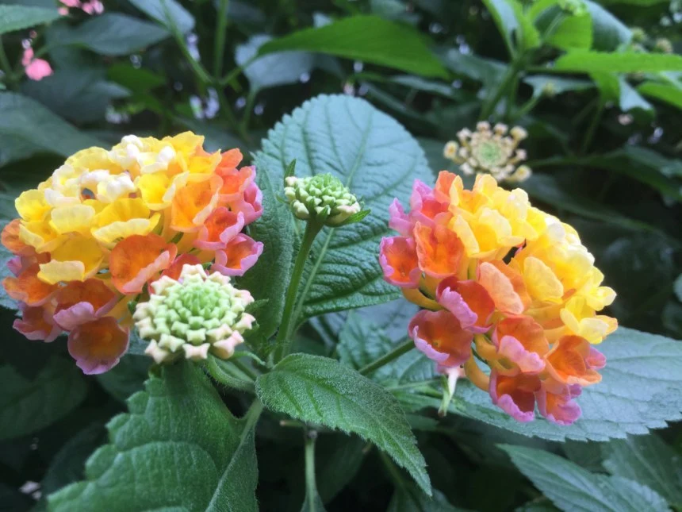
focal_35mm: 31
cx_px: 341
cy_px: 256
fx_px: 611
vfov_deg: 45.4
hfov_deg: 58.4
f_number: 2.4
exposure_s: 1/120
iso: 25
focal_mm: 3.3
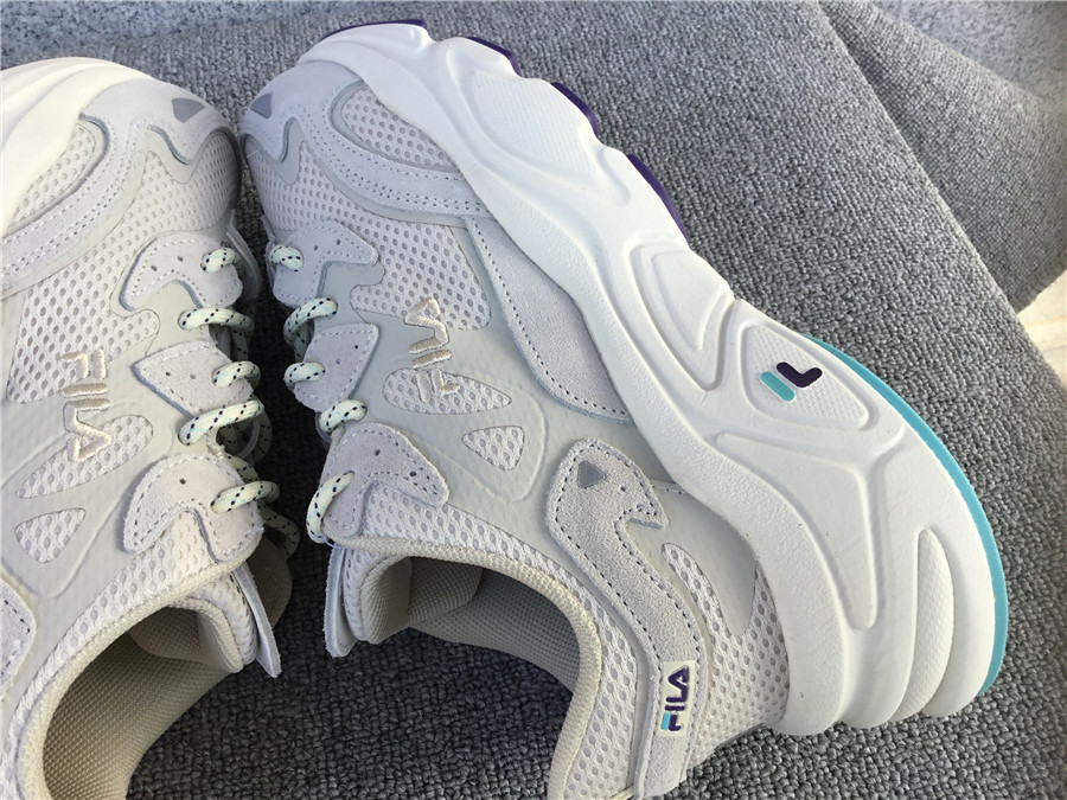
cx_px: 534
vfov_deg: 45.4
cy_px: 400
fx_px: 956
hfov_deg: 58.4
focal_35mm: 31
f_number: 2.4
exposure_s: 1/264
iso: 25
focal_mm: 3.3
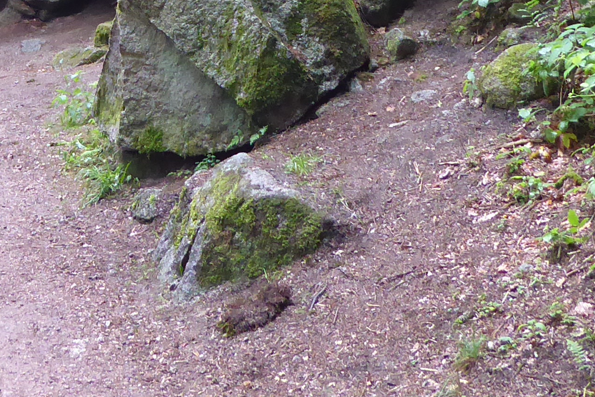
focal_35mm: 82
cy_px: -245
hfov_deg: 24.4
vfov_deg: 15.1
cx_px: 134
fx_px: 1356
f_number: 3.3
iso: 400
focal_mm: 4.3
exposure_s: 1/50
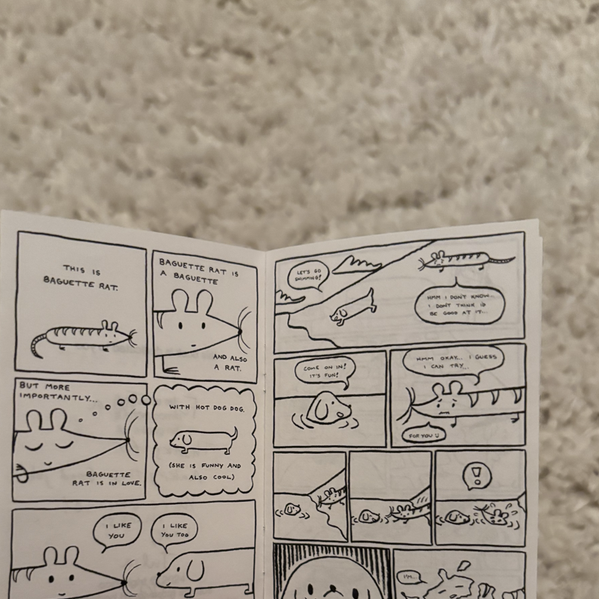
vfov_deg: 43.2
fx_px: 724
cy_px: 466
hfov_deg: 44.8
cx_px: 256
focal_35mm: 37
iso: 640
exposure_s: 1/40
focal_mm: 5.96
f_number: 1.6
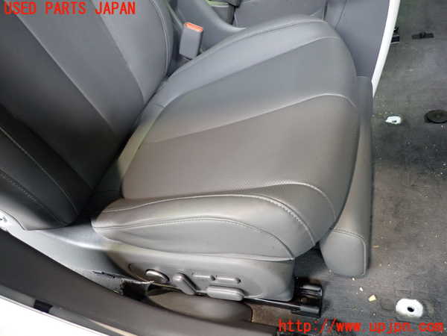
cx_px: 224
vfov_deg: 54.9
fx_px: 323
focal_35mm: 25
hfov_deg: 69.4
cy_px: 168
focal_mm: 4.5
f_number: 2
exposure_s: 1/30
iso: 320
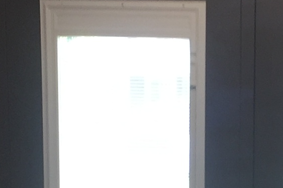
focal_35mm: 175
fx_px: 1375
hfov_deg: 11.6
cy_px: 383
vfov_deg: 7.5
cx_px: 277
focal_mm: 4.15
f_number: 2.2
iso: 32
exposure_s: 1/40
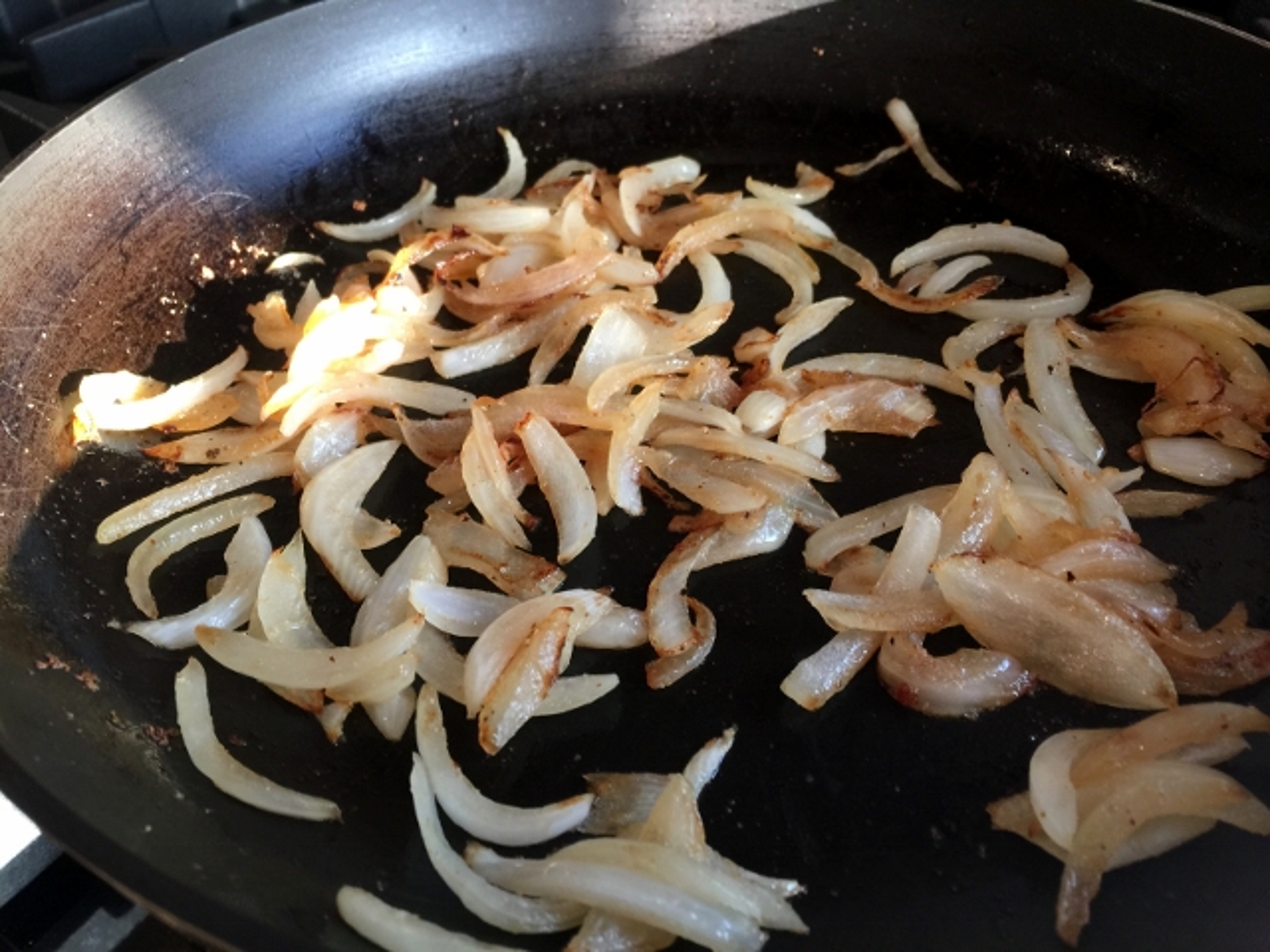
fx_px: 1064
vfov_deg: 48.2
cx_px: 635
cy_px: 476
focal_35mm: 29
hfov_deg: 61.7
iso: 40
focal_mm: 4.15
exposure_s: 1/30
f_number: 2.2
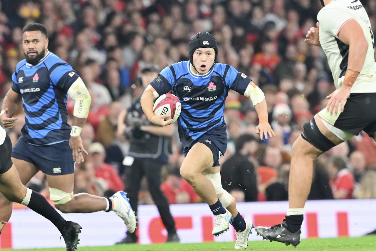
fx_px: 6265
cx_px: 188
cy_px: 126
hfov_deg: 3.4
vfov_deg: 2.3
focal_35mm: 600
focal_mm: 400
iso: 6400
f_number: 4.5
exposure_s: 1/1600
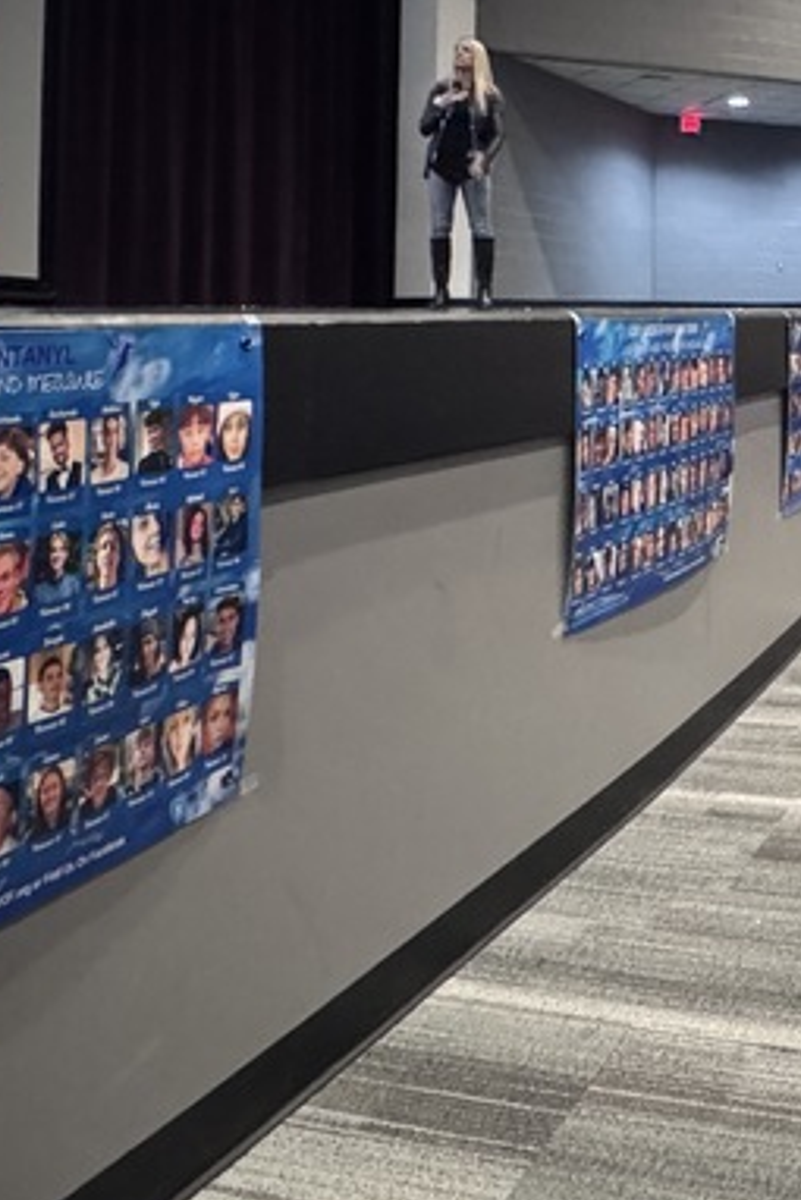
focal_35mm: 39
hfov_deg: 30.9
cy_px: 242
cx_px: 858
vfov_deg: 46.9
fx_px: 1300
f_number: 2.2
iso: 1600
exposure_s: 1/39
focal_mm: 2.22
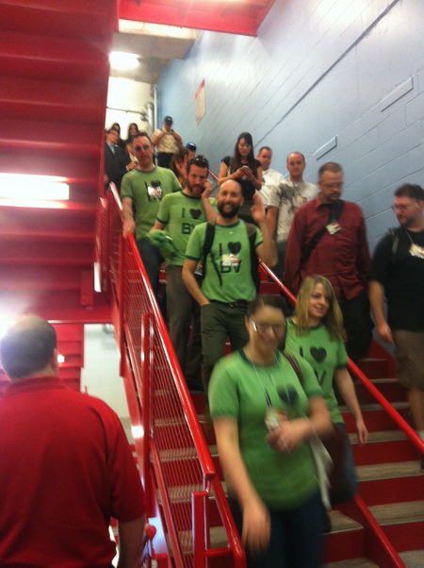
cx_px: 212
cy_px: 284
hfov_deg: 40.6
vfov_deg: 52.7
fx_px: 573
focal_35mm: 35
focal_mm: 3.85
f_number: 2.8
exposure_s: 1/15
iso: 250
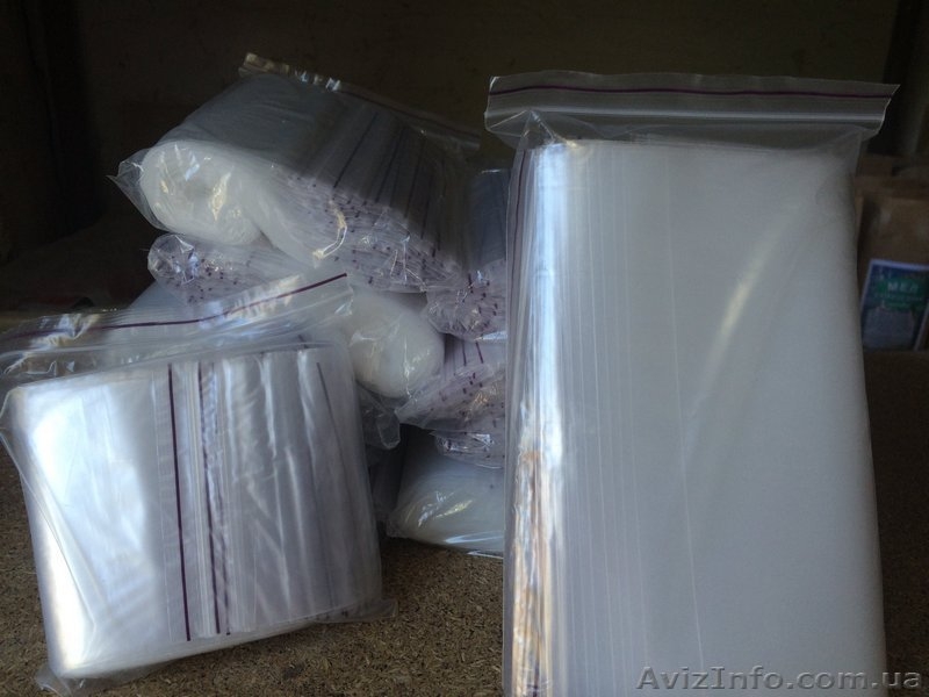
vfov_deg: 48.2
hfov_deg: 61.7
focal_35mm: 29
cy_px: 348
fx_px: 778
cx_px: 464
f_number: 2.2
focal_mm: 4.15
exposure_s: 1/120
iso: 40
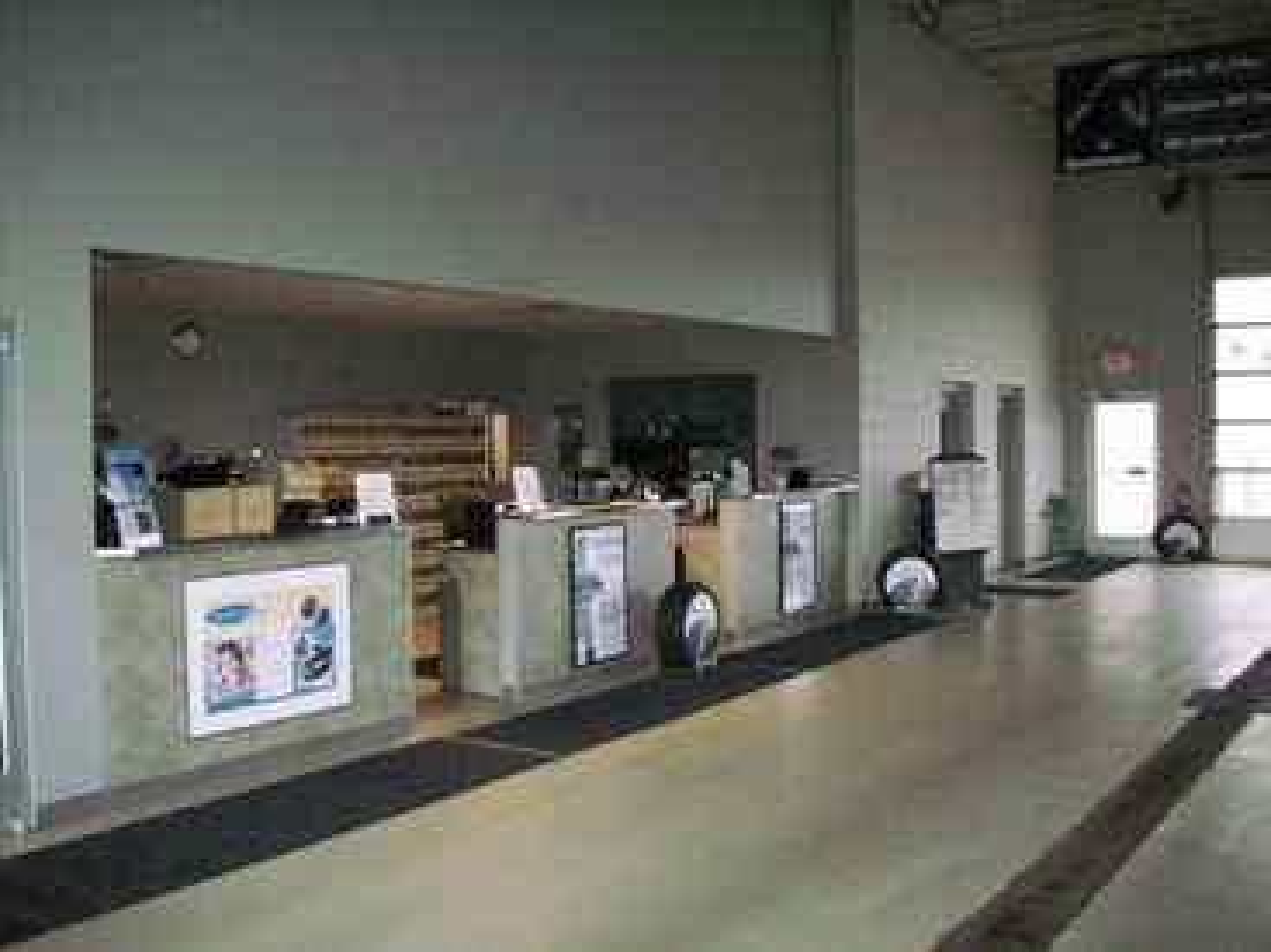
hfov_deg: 50.2
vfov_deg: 38.6
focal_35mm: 37
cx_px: 636
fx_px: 1358
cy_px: 476
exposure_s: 1/64
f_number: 2.8
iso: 800
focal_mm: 6.2
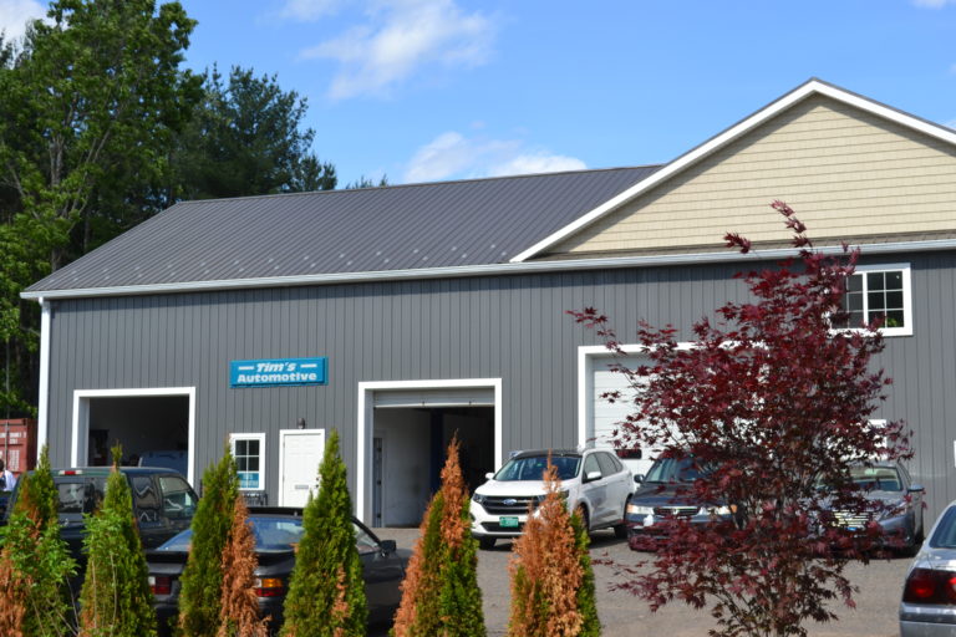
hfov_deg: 35.1
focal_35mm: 57
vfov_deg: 23.8
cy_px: 318
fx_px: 1514
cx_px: 478
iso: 100
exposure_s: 1/250
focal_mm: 38
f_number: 8
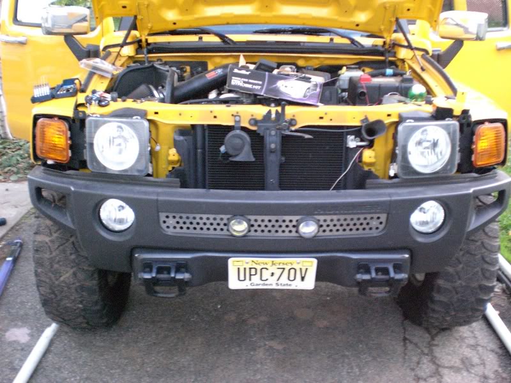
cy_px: 192
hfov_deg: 49.0
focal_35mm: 38
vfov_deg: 37.7
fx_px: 561
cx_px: 256
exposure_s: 1/40
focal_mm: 6.3
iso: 800
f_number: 3.1
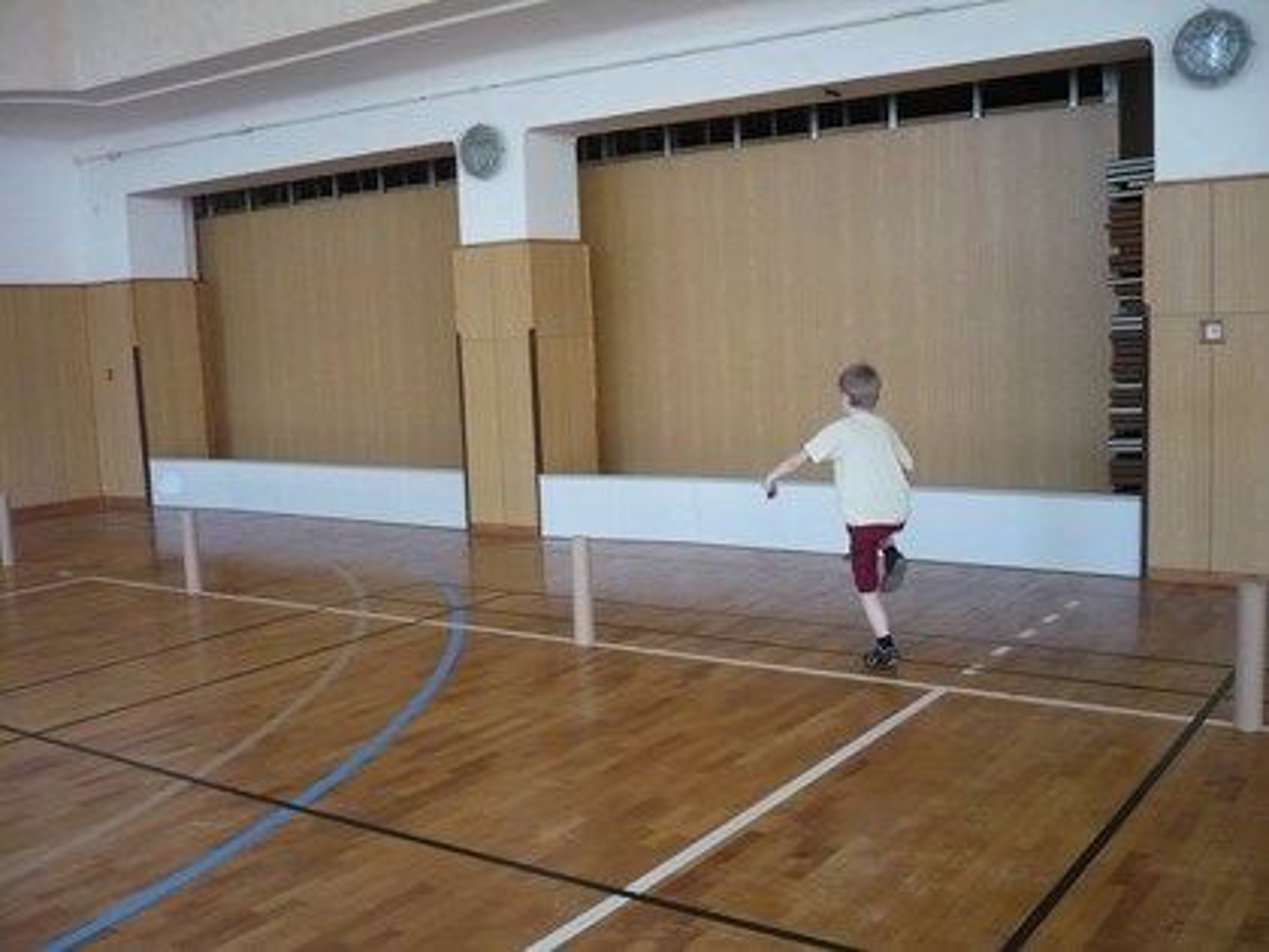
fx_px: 1283
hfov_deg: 52.6
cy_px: 476
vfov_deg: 40.7
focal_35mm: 35
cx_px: 634
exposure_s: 1/100
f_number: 2.8
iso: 400
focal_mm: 5.8
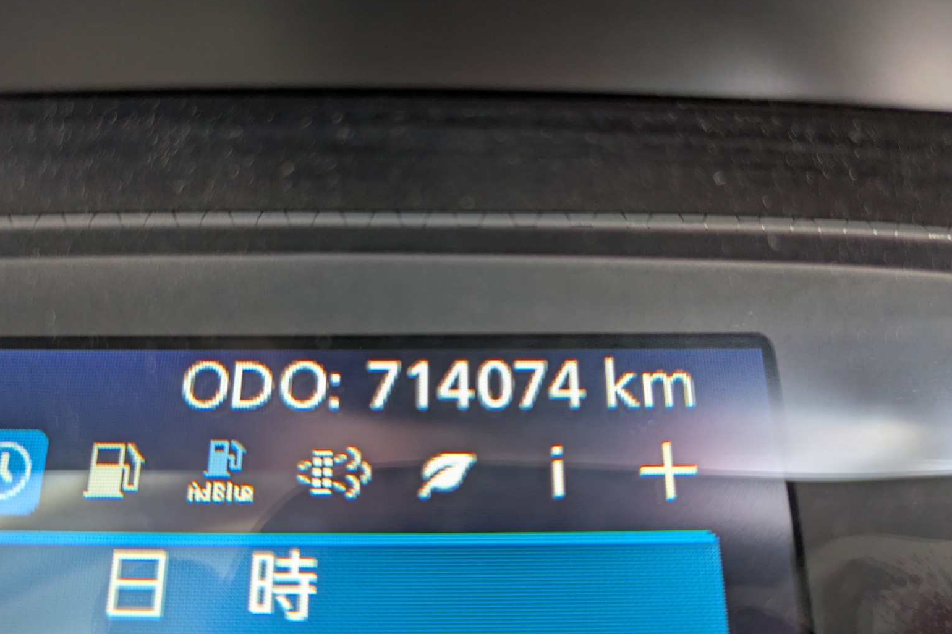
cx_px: 466
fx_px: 714
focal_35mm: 27
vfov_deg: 47.9
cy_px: 303
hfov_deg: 67.4
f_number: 1.89
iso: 59
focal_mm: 5.43
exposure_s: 1/40
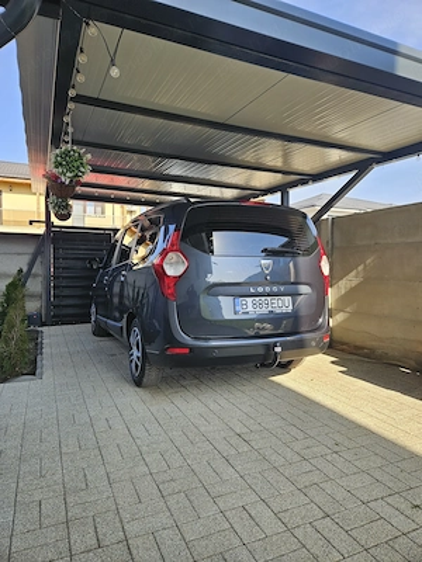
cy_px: 281
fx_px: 374
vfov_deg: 73.9
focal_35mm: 23
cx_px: 211
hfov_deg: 58.9
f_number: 1.8
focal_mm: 5.4
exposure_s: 1/545
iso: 32
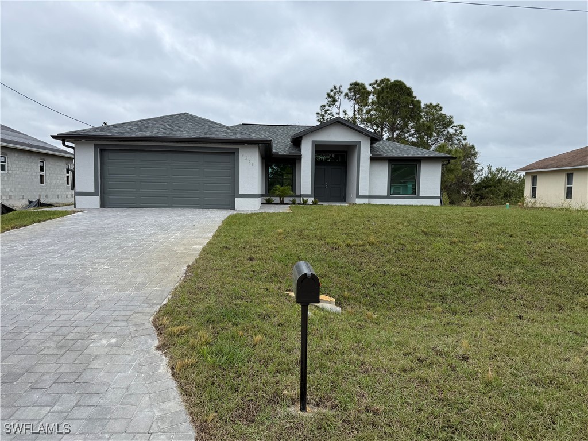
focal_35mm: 24
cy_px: 220
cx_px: 294
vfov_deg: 56.8
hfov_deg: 71.6
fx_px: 408
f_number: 1.78
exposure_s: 1/1689
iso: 80
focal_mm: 6.76
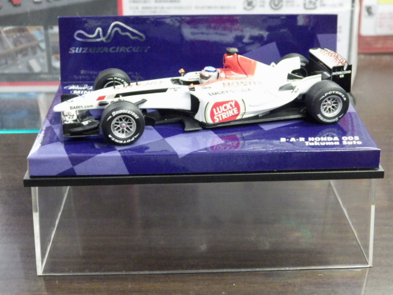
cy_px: 148
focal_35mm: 59
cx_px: 196
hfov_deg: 32.7
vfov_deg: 24.8
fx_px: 670
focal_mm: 10.7
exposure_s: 1/25
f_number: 4
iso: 1600
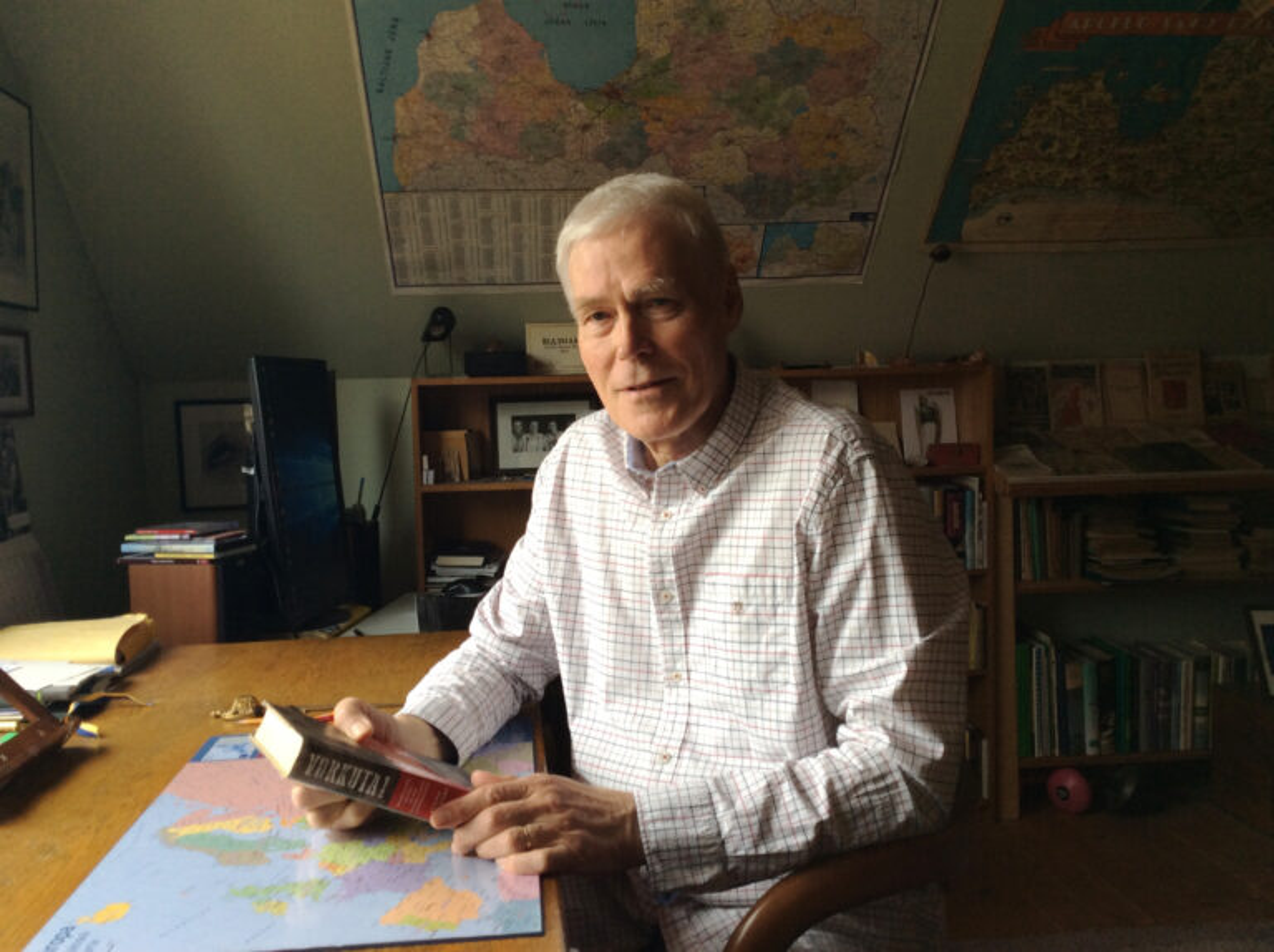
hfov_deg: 56.9
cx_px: 637
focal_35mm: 32
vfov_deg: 44.1
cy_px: 476
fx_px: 1176
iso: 32
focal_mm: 3.3
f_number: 2.4
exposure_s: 1/50
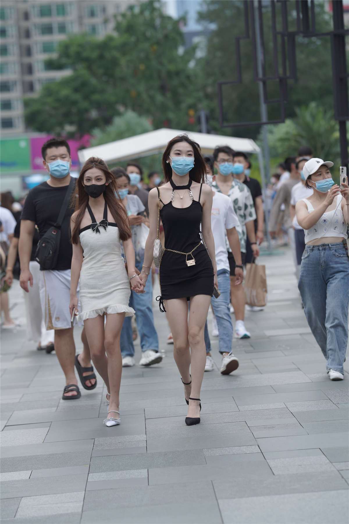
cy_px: 262
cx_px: 174
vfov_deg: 15.2
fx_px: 1963
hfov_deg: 10.2
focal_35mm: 135
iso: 320
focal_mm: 135
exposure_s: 1/640
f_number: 3.5
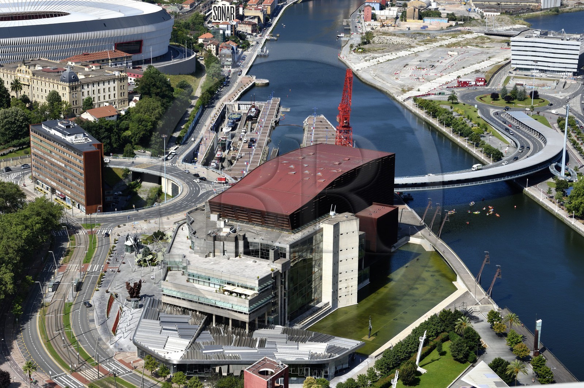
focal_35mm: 72
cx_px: 292
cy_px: 194
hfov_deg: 28.1
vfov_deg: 18.9
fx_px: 1167
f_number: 10
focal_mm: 72
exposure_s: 1/400
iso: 200
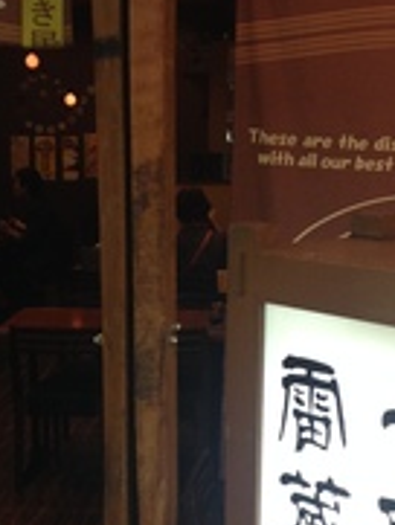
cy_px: 400
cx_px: 183
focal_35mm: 73
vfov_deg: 26.3
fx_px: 1109
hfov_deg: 20.2
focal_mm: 4.12
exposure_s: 1/20
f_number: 2.4
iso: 100
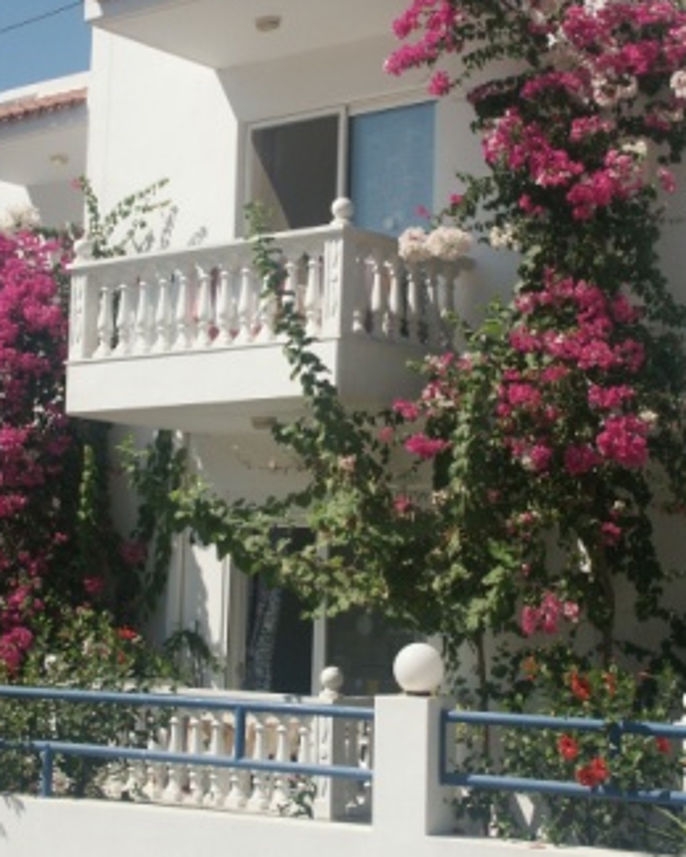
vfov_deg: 25.7
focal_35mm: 74
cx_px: 319
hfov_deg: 20.7
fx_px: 1878
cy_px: 343
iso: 100
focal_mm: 14.18
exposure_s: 1/350
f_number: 9.5
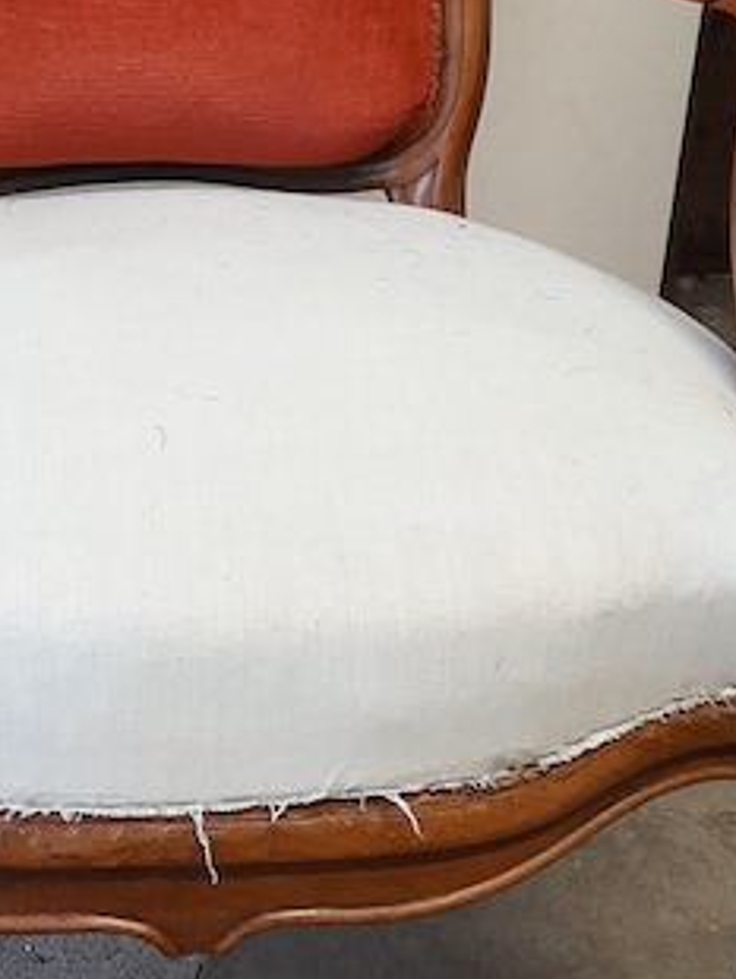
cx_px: 231
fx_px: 1897
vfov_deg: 28.8
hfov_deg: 21.9
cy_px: 354
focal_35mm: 67
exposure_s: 1/33
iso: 320
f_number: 1.8
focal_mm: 4
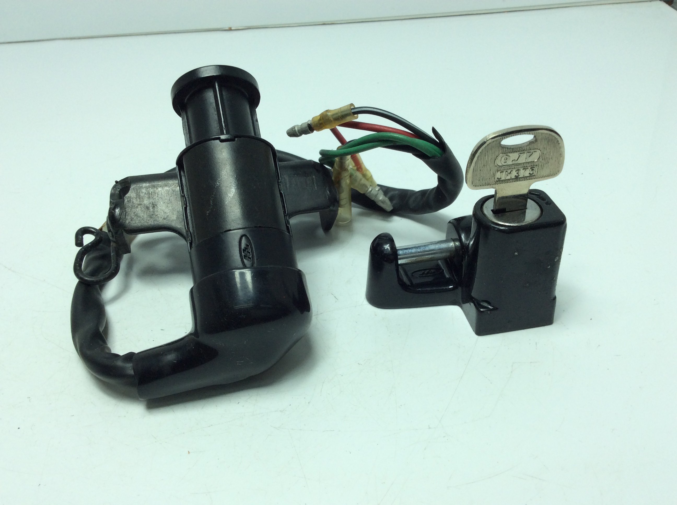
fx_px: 625
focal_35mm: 32
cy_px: 252
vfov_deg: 44.1
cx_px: 338
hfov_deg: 56.9
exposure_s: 1/406
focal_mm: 3.3
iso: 32
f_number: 2.4
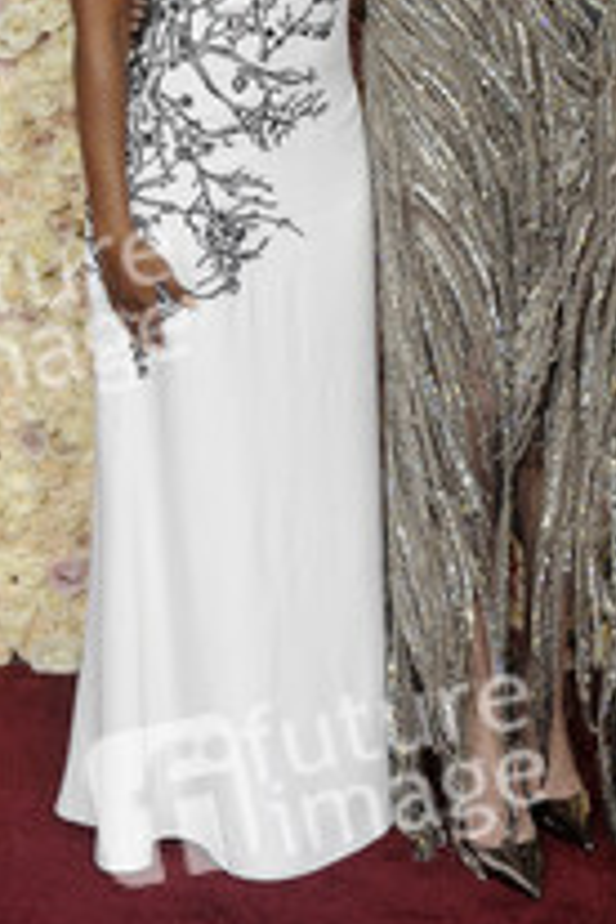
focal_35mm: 108
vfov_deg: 18.6
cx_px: 449
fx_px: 2772
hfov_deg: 12.6
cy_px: 112
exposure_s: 1/250
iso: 1000
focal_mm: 56
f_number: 13
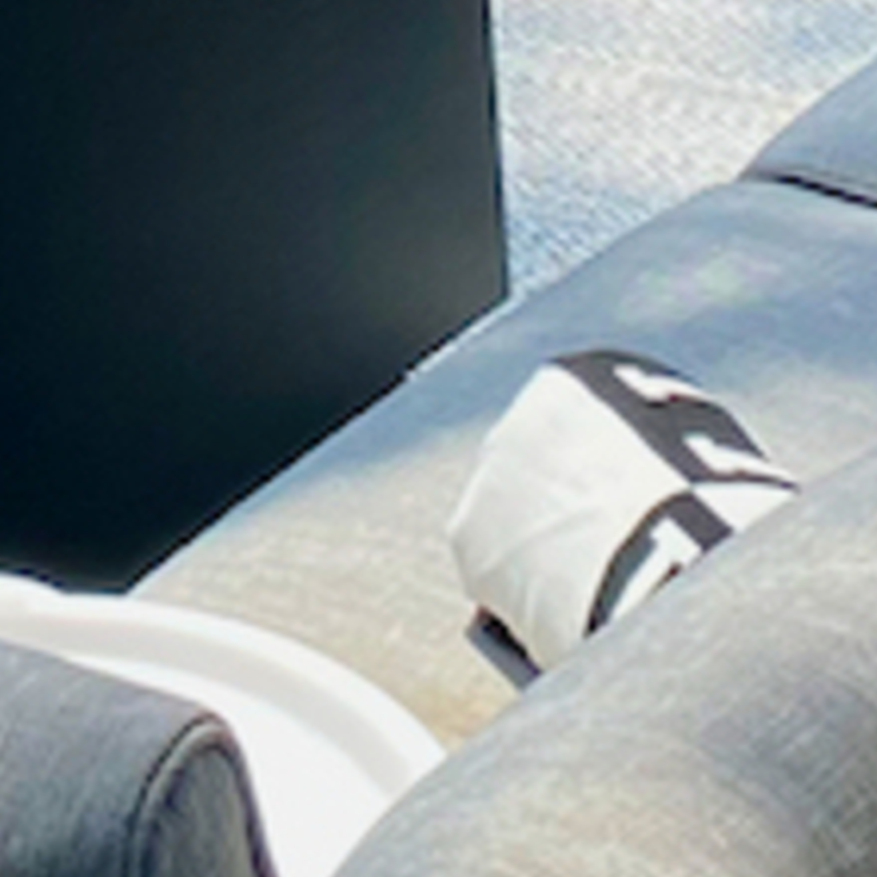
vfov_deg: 7.5
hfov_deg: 8.1
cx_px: -582
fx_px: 5991
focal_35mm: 209
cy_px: -1610
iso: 32
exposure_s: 1/942
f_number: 1.8
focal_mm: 4.25
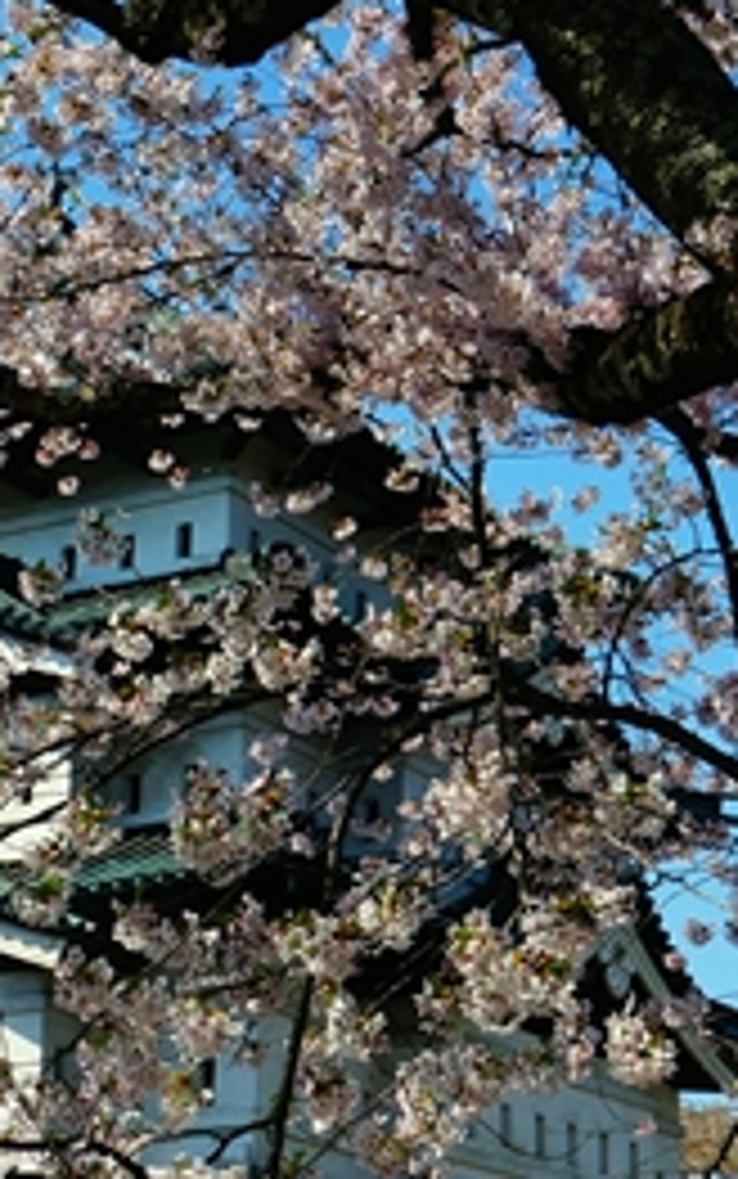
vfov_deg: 24.6
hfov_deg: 15.6
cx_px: 351
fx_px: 2700
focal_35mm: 84
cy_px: 747
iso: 100
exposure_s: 1/200
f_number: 11
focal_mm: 18
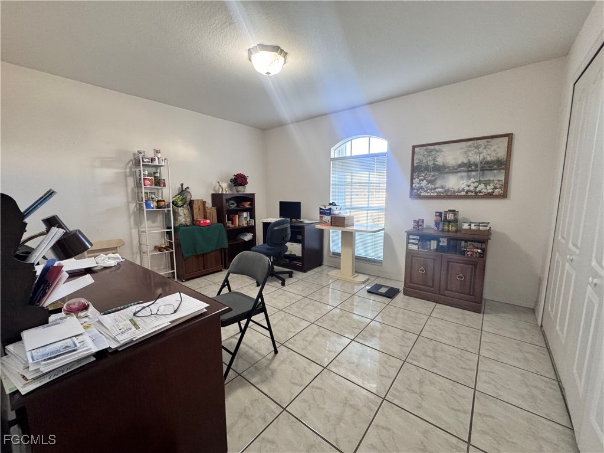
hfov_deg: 102.1
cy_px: 226
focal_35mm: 14
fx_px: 244
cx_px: 302
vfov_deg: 85.7
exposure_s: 1/60
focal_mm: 2.22
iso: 400
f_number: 2.2
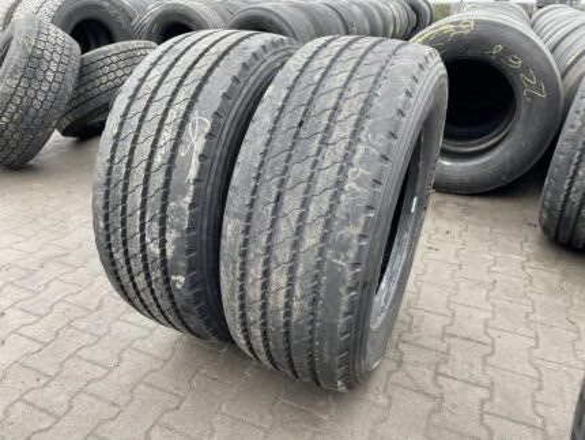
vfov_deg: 53.1
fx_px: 440
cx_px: 292
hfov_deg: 67.3
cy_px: 220
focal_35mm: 26
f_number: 1.6
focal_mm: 4.2
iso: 125
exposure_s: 1/121
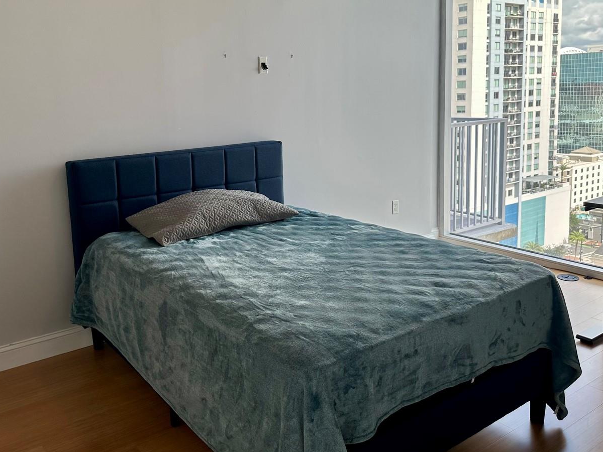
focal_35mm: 32
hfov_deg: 56.6
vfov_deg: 43.7
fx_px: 557
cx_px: 258
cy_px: 164
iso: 80
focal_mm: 6.86
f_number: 1.78
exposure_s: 1/471
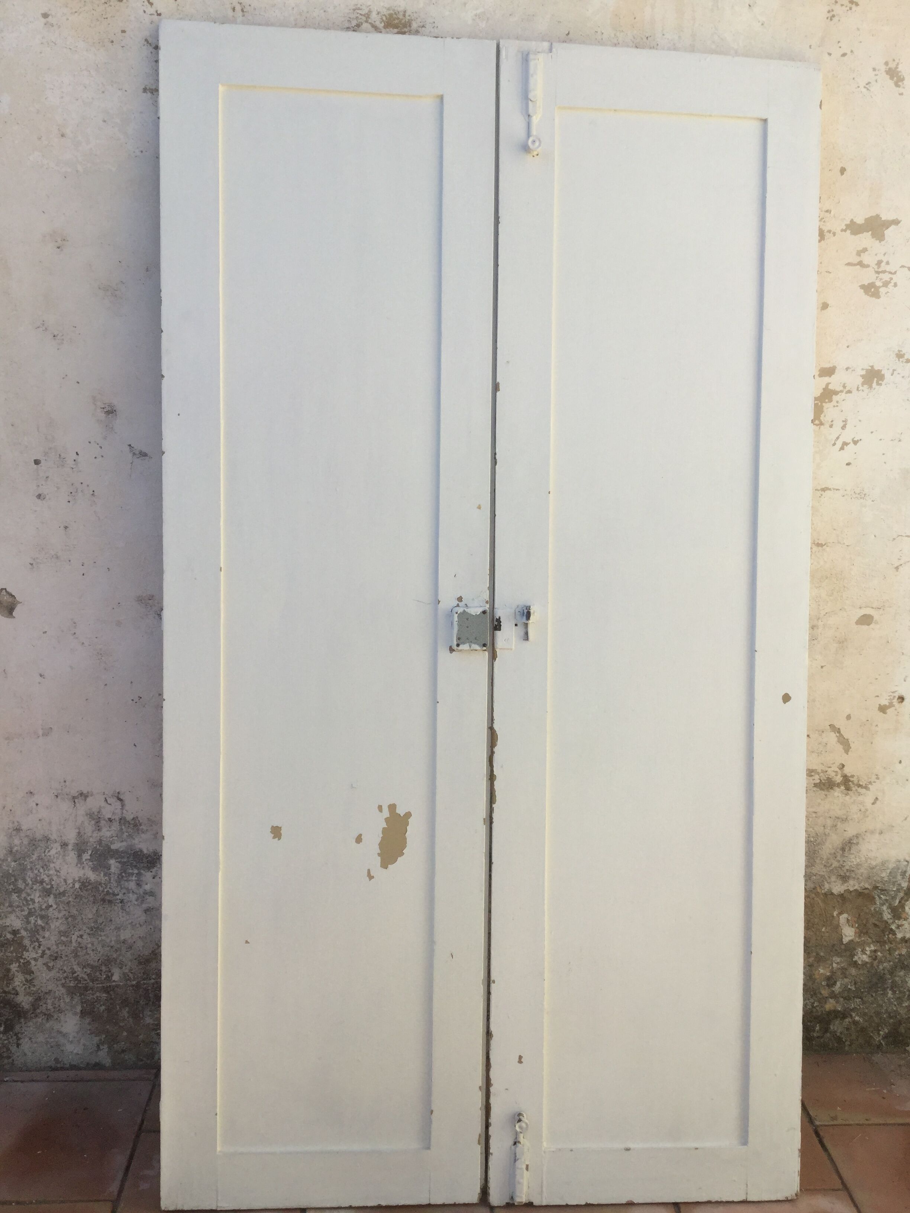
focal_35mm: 31
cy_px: 606
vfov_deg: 58.4
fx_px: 1087
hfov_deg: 45.4
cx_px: 455
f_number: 2.4
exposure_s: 1/1031
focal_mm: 3.3
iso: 25
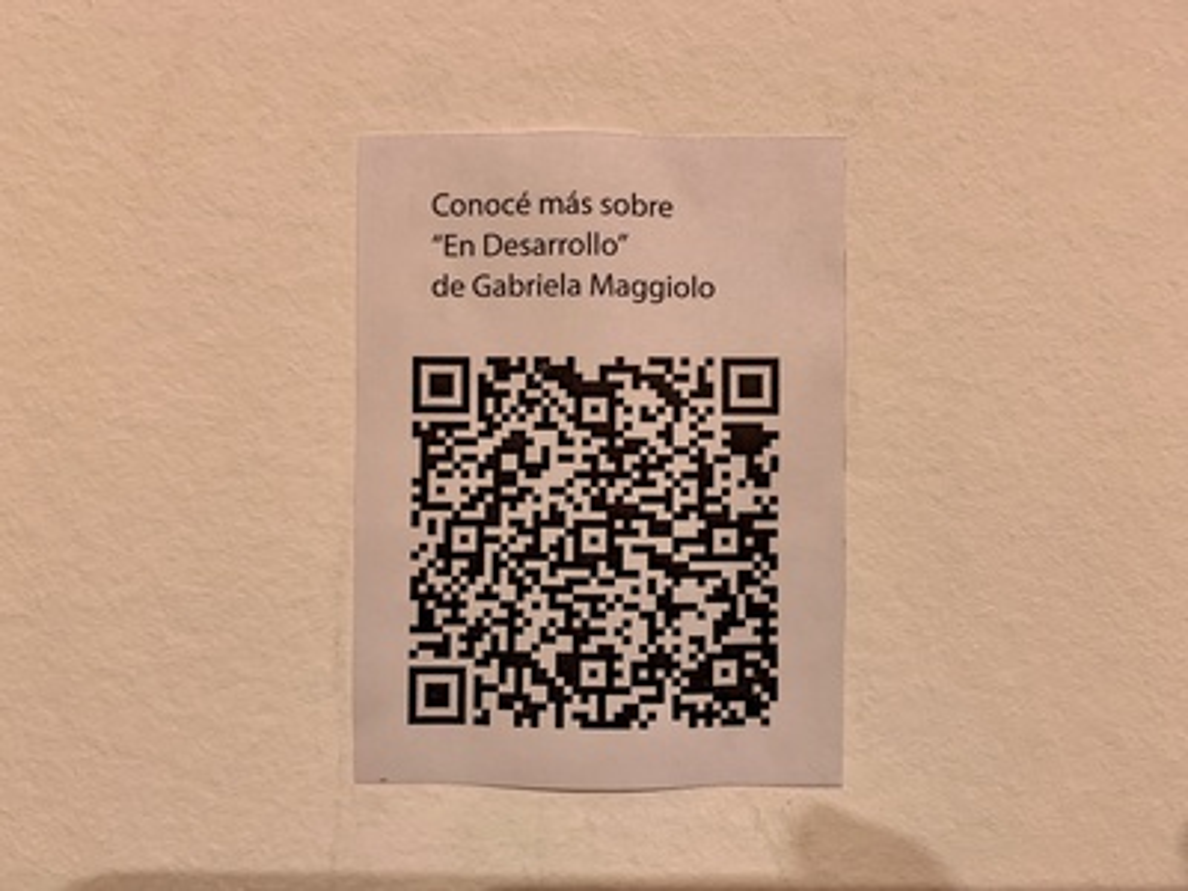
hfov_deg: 67.3
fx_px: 892
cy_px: 446
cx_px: 594
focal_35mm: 26
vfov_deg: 53.1
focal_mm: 4.25
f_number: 1.8
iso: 100
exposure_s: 1/50
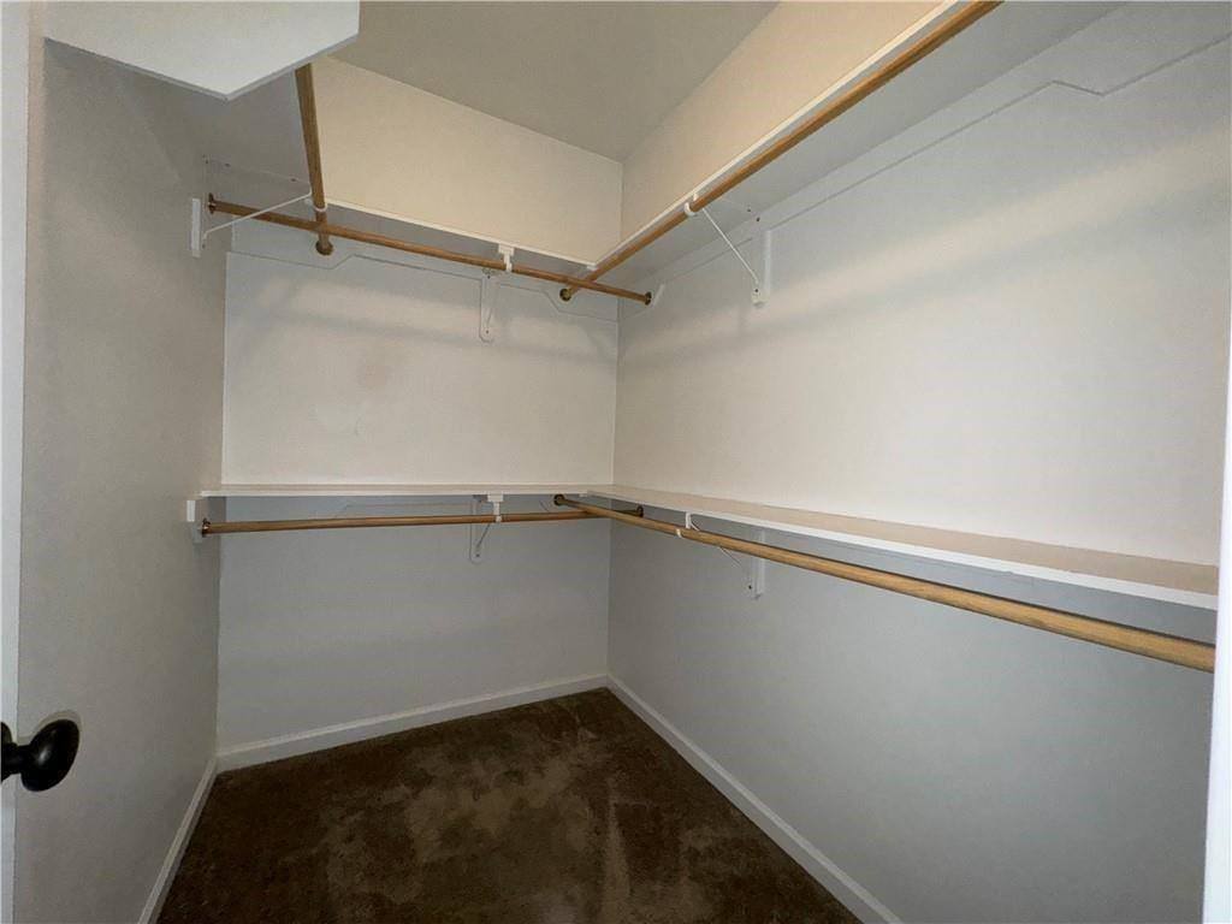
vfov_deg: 85.7
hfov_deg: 102.1
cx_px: 616
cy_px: 462
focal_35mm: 14
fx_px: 498
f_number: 2.2
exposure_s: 1/60
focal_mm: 2.22
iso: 125
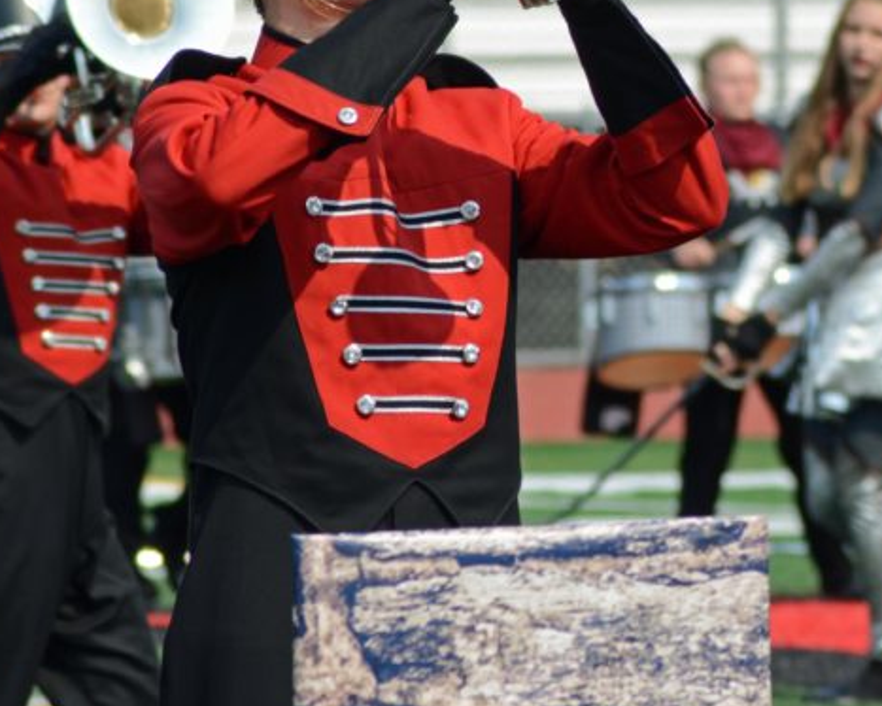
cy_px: 96
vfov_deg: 2.1
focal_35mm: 739
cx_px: 669
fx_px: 19299
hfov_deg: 2.6
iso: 400
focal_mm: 240
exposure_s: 1/800
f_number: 10
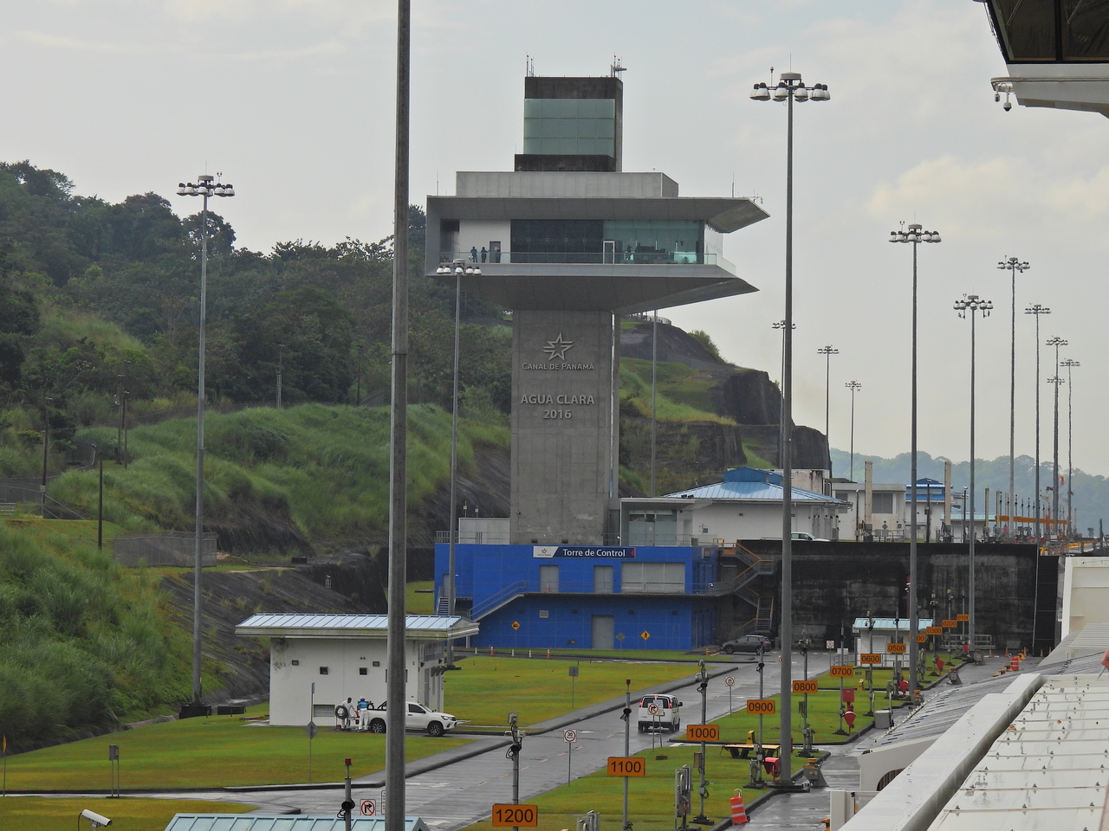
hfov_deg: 11.6
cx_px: 554
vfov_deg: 8.7
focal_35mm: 170
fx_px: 5446
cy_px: 416
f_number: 5
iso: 100
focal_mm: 30.3
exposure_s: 1/1000
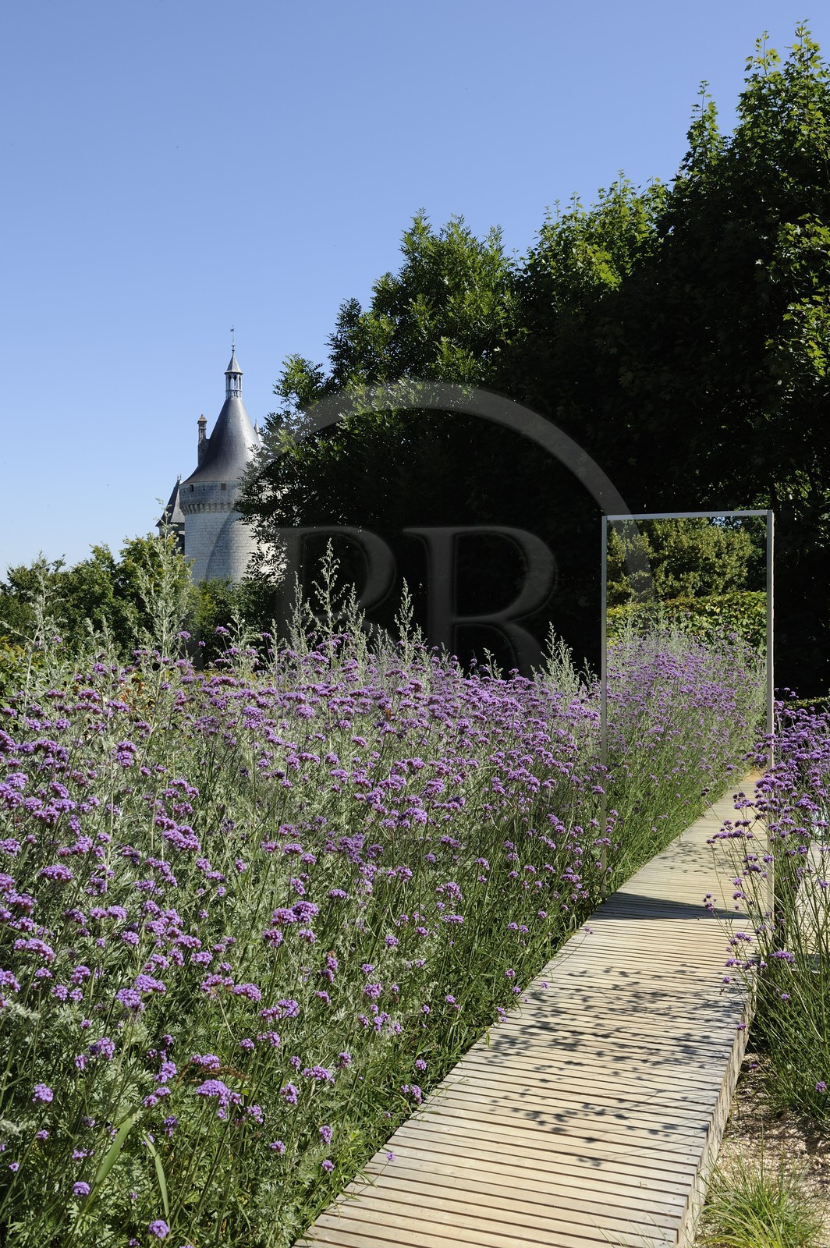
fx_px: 1109
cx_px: 415
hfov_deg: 41.0
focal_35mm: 32
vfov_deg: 58.8
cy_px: 624
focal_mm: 32
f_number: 13
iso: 200
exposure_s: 1/160
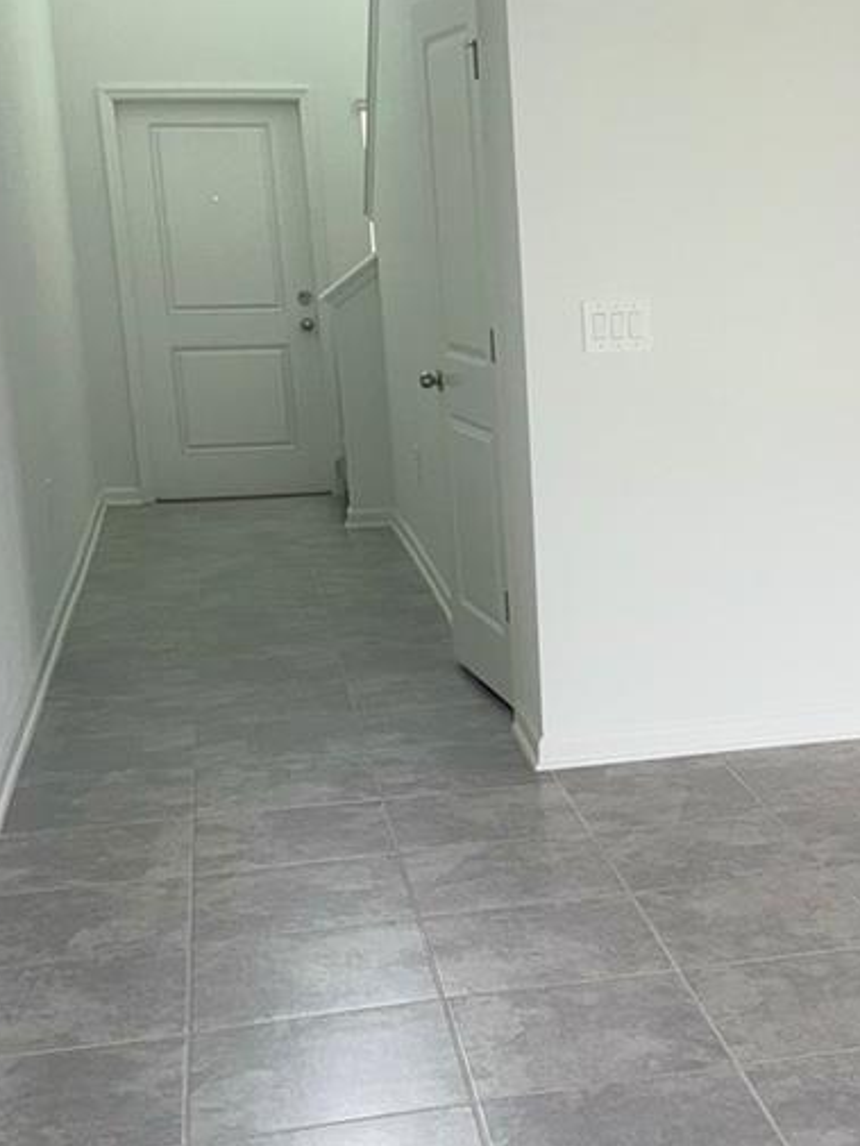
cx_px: 767
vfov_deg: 33.7
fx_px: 1887
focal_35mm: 57
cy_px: 660
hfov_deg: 24.9
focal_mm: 6.76
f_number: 1.78
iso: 50
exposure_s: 1/190
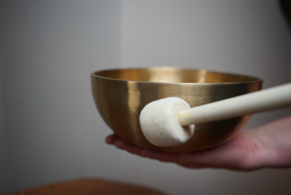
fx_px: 235
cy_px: 98
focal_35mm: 29
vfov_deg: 45.0
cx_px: 146
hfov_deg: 63.6
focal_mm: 29
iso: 500
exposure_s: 1/60
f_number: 4
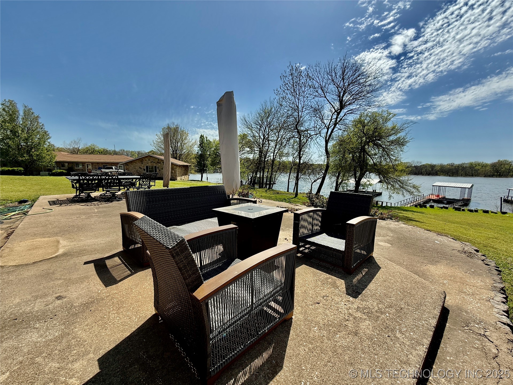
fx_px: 207
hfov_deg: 102.1
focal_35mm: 14
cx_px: 256
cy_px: 192
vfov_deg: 85.7
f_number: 2.2
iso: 50
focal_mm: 2.22
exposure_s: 1/1901
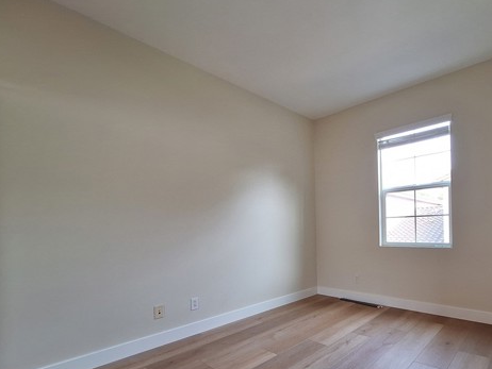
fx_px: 256
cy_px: 225
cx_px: 314
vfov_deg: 70.7
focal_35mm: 18
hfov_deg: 85.6
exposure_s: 1/40
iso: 100
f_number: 2.2
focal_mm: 1.74
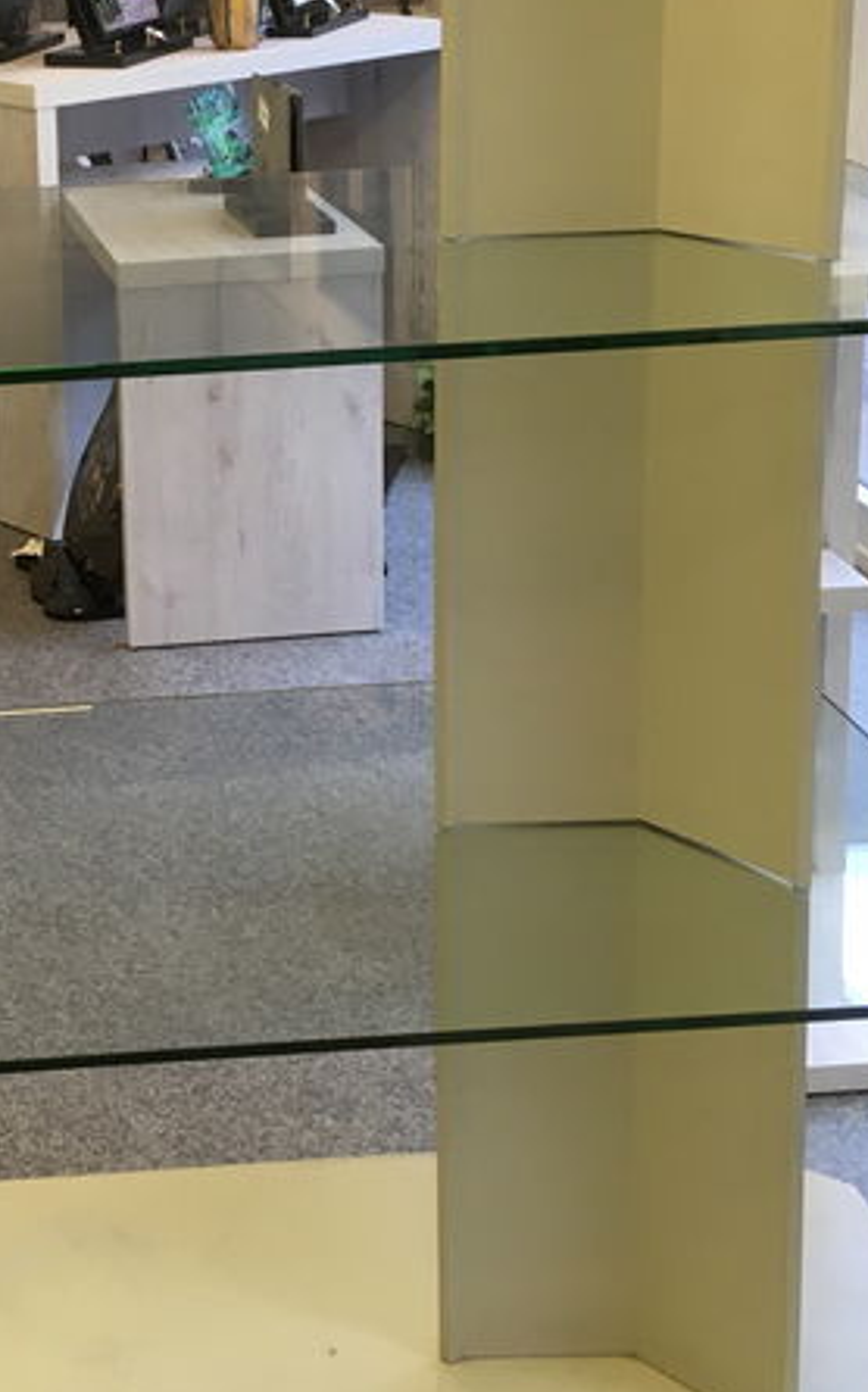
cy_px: 421
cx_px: -66
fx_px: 2617
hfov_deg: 18.2
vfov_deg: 29.5
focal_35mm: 69
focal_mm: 4.15
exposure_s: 1/33
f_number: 2.2
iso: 32
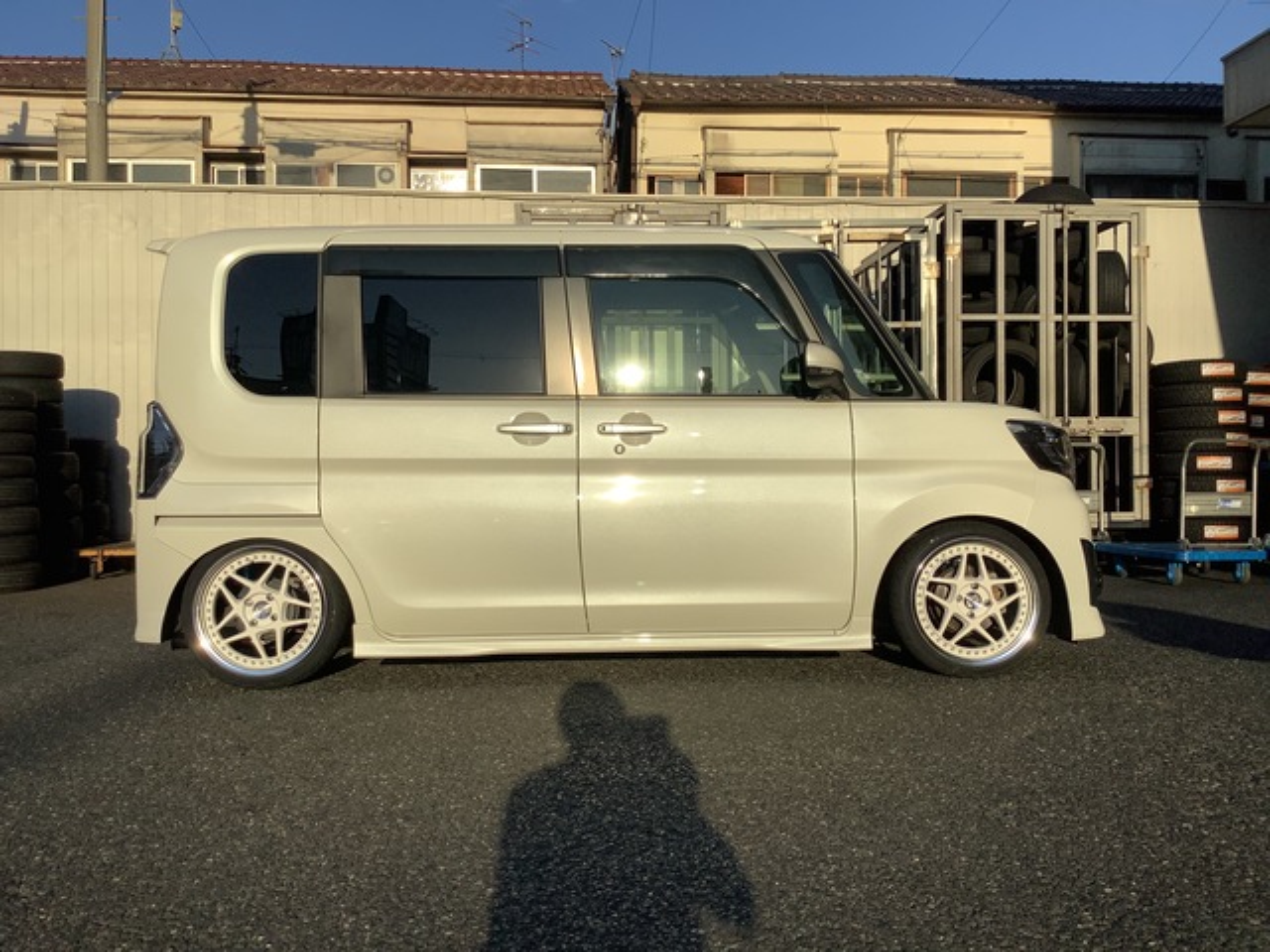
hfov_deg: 58.4
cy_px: 476
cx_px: 635
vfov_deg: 45.4
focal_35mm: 31
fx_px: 1137
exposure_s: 1/2469
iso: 25
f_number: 2.4
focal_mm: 3.3
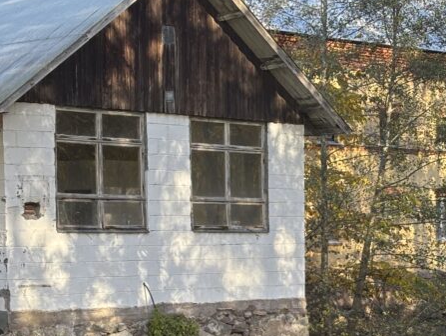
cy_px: 325
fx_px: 1534
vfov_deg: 12.3
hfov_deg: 16.4
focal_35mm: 119
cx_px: 349
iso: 32
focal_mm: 5.96
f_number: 1.6
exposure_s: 1/175
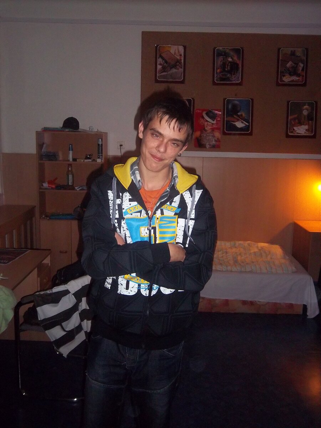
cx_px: 160
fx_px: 433
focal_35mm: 35
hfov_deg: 40.7
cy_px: 214
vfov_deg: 52.6
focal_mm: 6.17
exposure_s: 1/40
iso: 320
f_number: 3.86
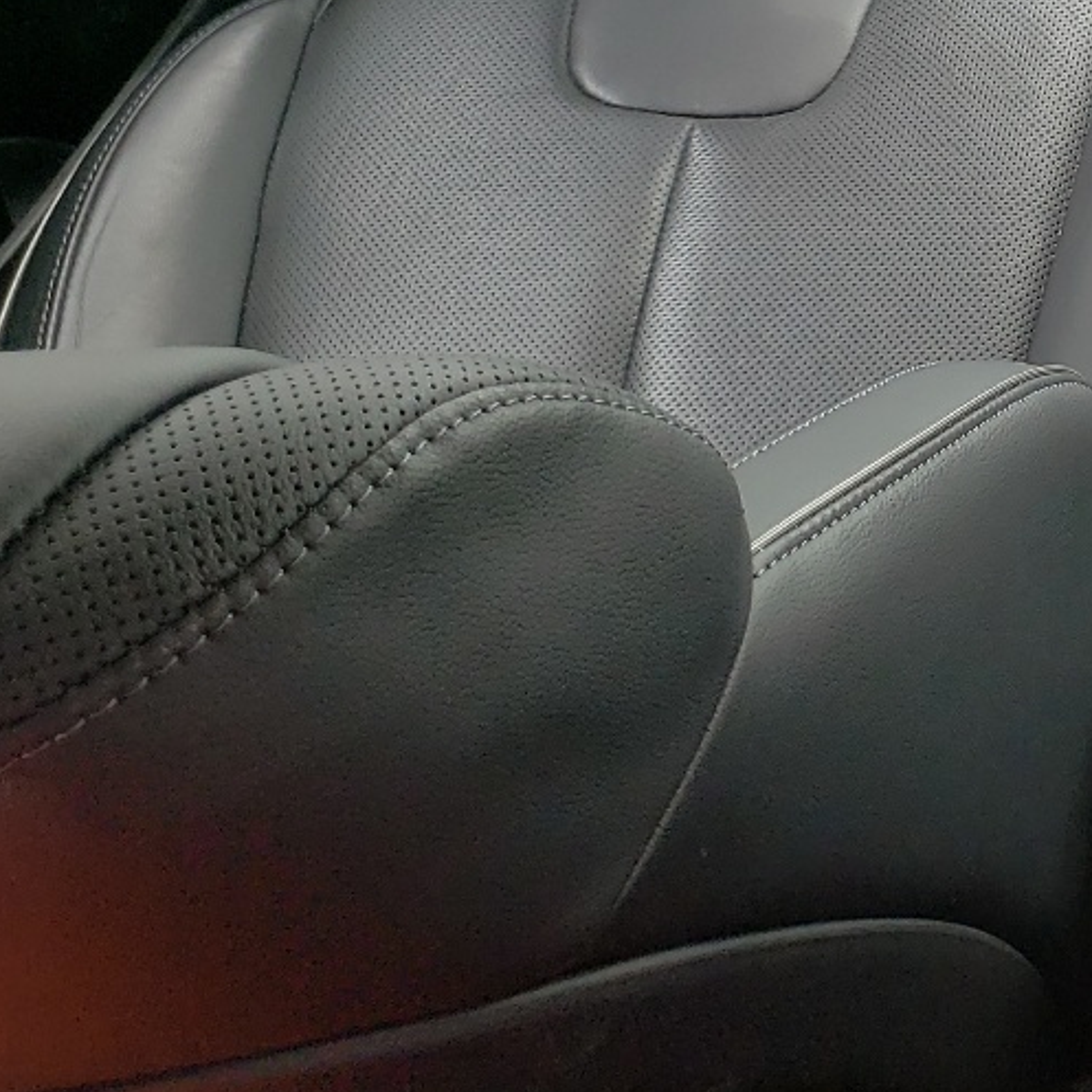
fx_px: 2641
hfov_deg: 21.1
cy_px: -112
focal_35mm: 74
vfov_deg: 22.1
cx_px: 1428
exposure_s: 1/217
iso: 50
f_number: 1.5
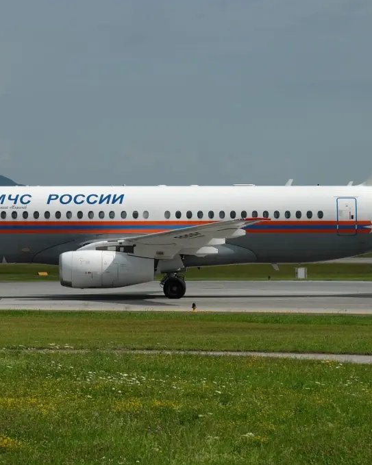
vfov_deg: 12.1
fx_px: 2202
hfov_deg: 9.7
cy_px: 232
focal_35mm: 160
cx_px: 186
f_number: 8
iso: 100
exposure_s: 1/400
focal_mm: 75.4
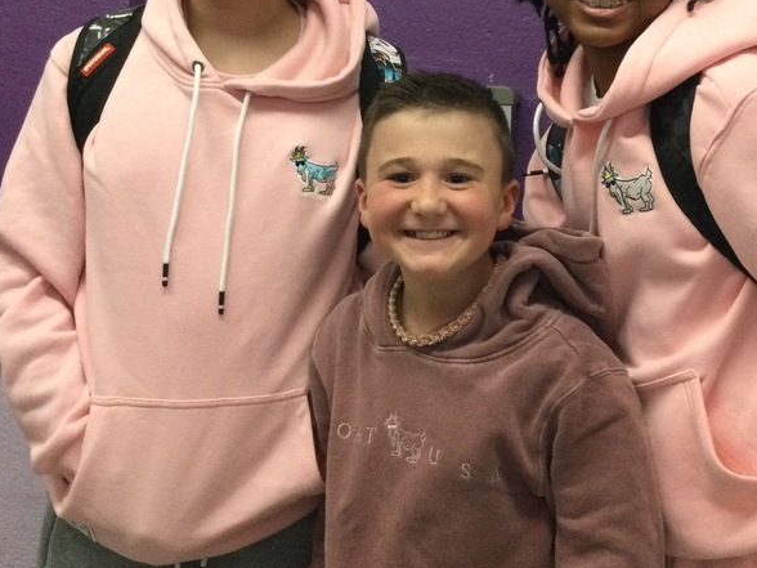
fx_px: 1181
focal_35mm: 54
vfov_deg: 26.9
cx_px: 447
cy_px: 191
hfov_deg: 35.4
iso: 200
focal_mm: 3.3
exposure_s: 1/24
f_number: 2.4
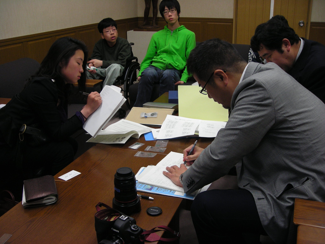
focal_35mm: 38
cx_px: 162
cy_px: 122
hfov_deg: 49.0
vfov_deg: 37.7
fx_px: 357
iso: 111
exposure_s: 1/29.8
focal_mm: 6.3
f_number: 3.2
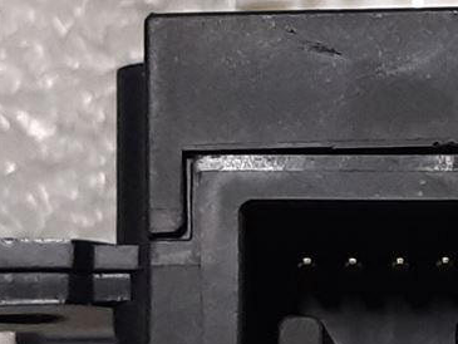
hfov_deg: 13.1
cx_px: 578
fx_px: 1932
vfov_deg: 10.2
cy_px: 231
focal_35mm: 146
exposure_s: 1/50
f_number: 1.7
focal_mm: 3.93
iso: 160
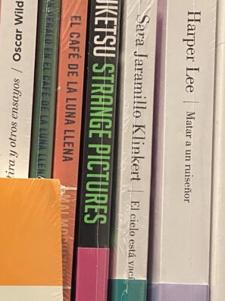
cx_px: -67
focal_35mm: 70
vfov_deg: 26.3
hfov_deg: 19.4
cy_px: 302
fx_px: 607
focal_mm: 4.25
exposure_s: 1/30
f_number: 1.8
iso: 640
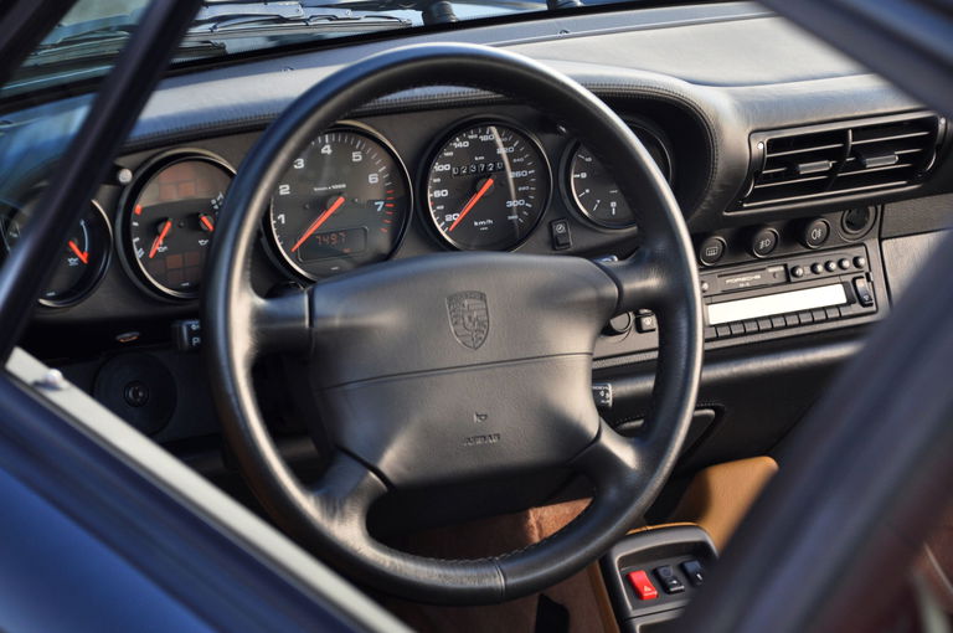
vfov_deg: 12.1
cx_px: 476
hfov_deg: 18.2
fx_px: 2974
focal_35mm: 112
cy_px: 316
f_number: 5
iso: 500
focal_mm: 75
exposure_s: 1/50
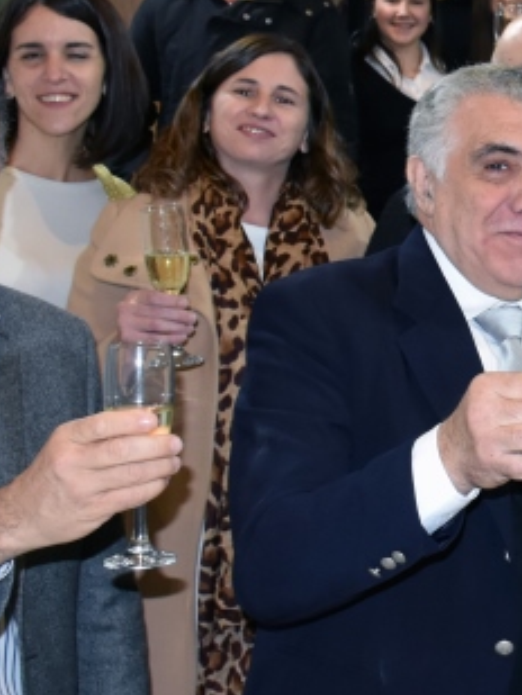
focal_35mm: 86
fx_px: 1728
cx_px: 832
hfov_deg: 15.5
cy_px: 150
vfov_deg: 22.5
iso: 800
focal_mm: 18
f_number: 5
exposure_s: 1/60
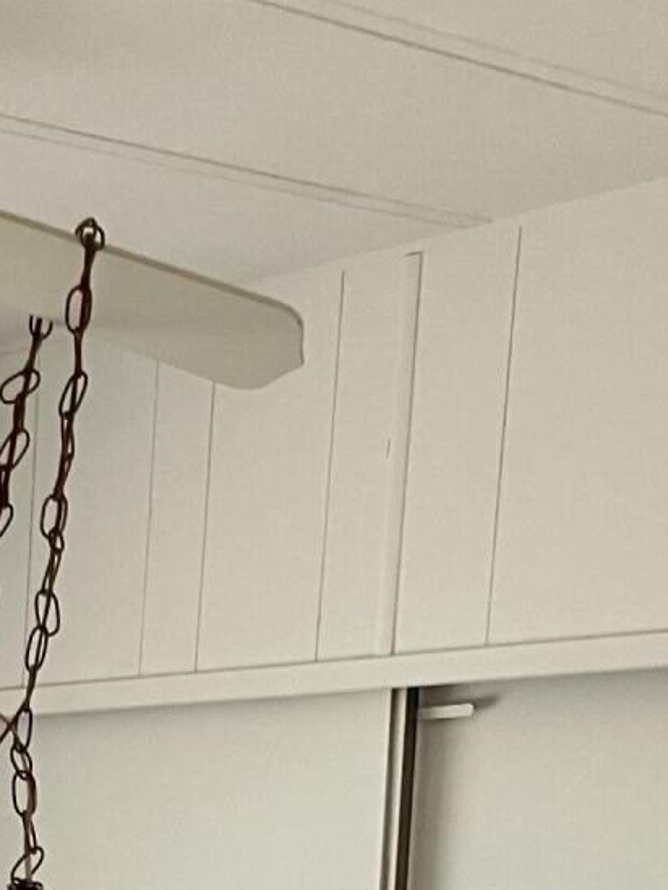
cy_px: 1522
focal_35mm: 102
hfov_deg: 13.5
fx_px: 2623
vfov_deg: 16.6
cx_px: -376
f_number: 1.8
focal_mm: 3.99
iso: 100
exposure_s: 1/60
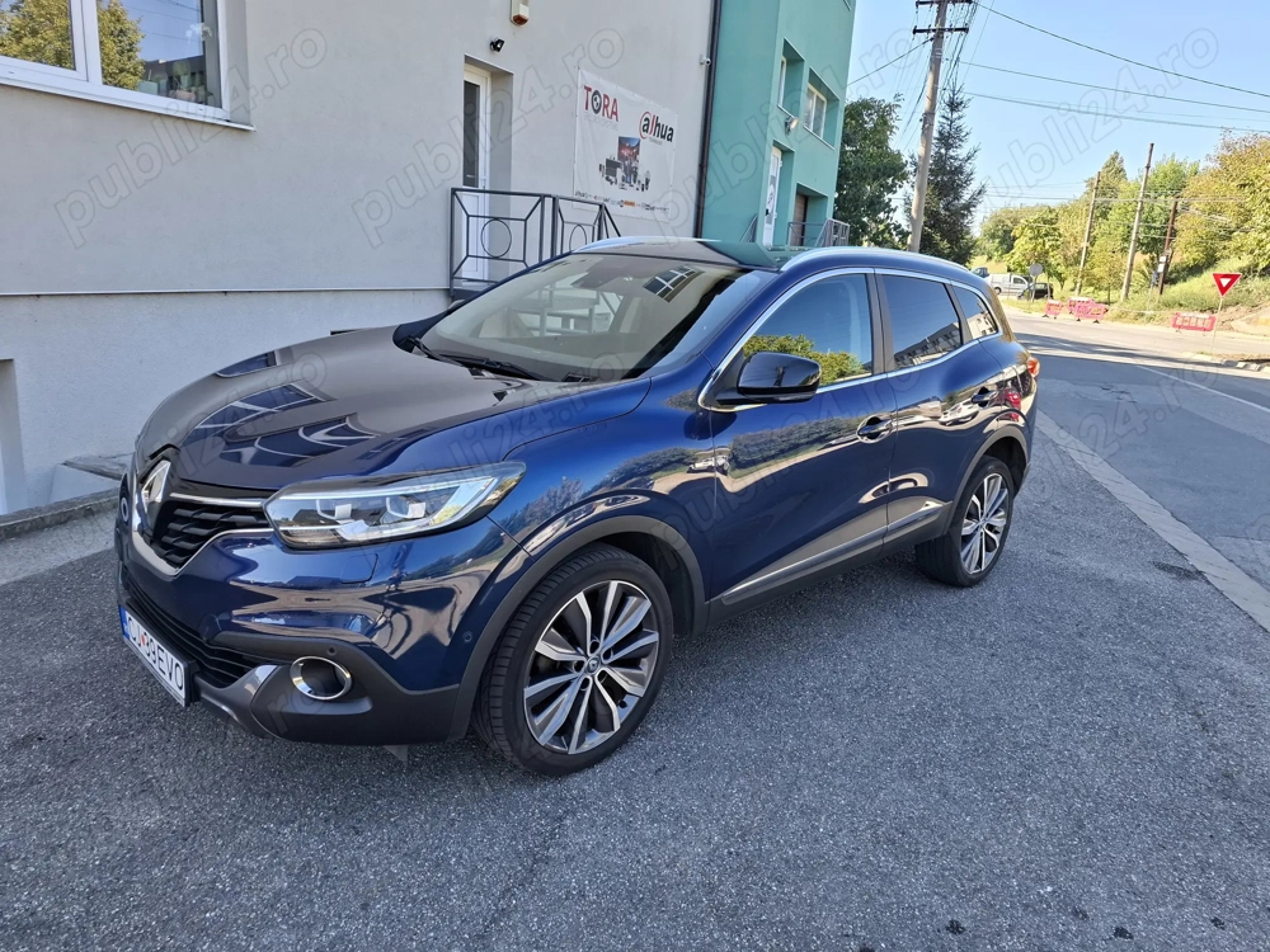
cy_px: 476
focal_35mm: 23
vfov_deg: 58.9
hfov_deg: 73.9
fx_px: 844
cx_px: 635
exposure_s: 1/340
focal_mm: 5.54
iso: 50
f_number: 1.8
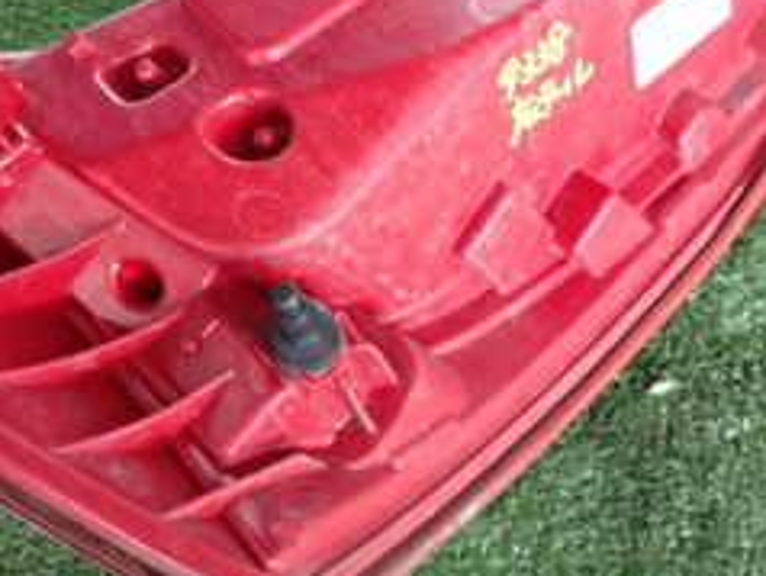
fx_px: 1396
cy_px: 190
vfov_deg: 23.2
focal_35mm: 63
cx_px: 344
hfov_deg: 30.7
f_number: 2
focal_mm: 4.5
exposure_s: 1/30
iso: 500
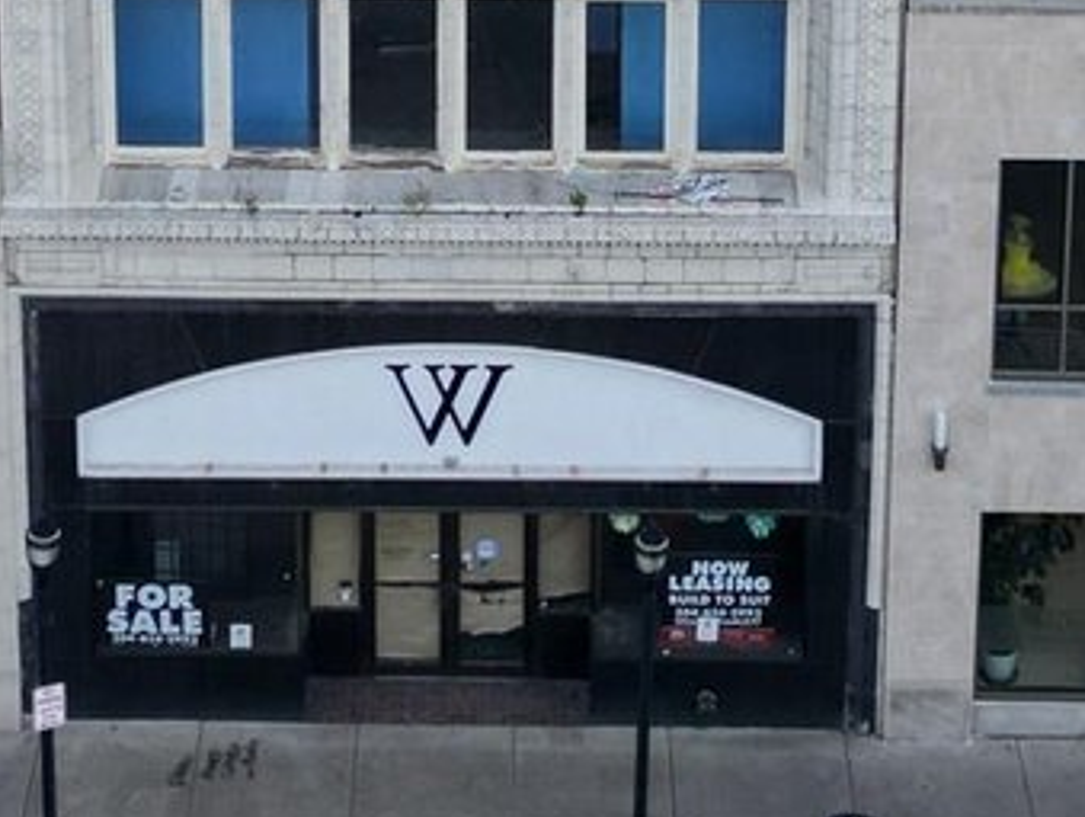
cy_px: -473
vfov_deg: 13.0
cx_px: 517
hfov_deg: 18.4
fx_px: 3357
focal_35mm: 107
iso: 110
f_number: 1.7
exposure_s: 1/2000
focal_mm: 6.72
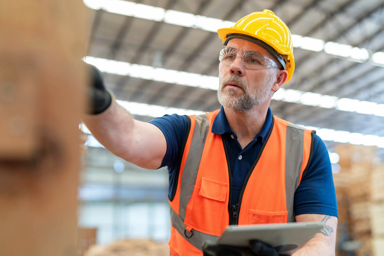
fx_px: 533
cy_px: 128
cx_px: 192
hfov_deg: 39.6
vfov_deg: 27.0
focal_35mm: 50
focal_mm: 50
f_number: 1.8
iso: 400
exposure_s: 1/200
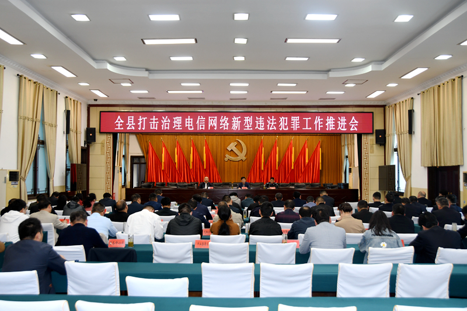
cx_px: 234
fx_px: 428
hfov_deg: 57.2
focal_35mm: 33
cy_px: 156
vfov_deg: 40.0
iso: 400
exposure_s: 1/60
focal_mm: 22
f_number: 4
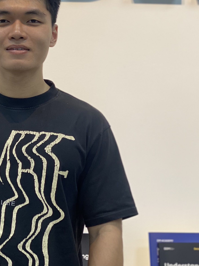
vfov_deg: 17.4
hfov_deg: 13.1
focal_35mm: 112
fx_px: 858
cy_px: 42
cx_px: 14
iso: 25
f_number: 2
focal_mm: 6
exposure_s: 1/100
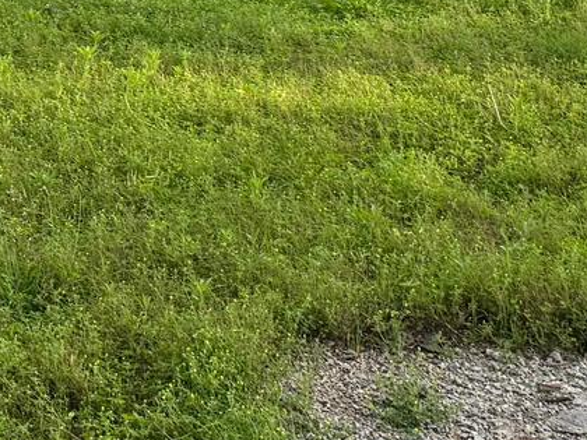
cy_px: -237
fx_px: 1984
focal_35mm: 117
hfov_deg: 16.6
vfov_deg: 12.0
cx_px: 80
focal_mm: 6.76
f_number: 1.78
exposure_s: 1/1689
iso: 100
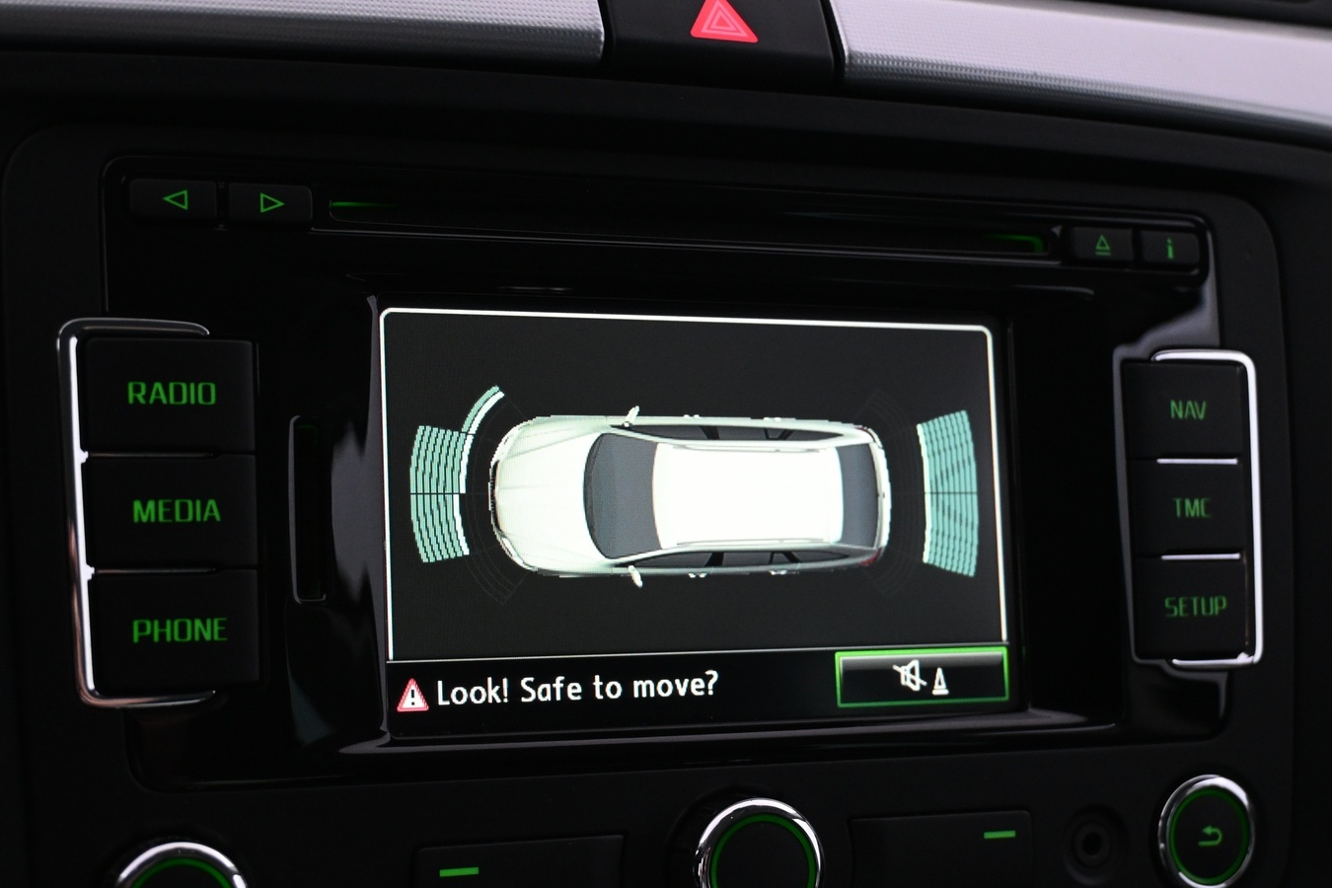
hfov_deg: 36.8
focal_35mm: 54
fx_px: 1998
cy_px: 518
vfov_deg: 25.0
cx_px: 599
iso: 2000
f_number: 4.8
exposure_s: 1/50
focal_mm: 30
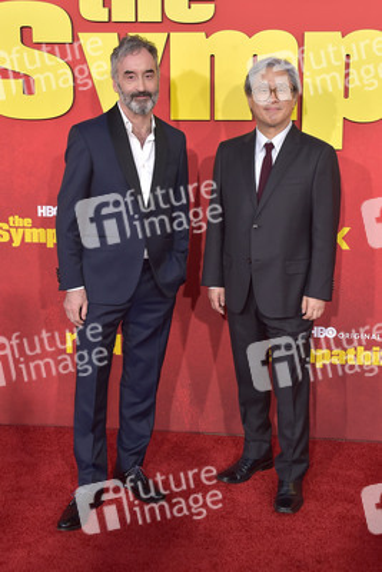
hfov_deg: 31.9
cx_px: 191
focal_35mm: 42
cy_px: 286
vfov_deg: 46.4
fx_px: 668
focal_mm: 42
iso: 1250
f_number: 6.3
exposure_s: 1/1250
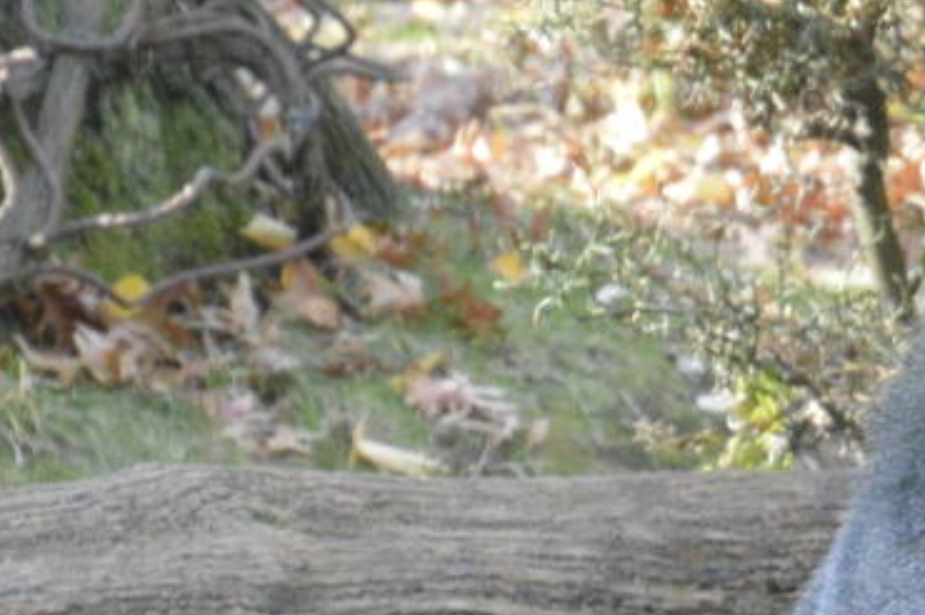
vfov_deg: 3.0
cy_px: 960
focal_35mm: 454
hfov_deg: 4.5
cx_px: 1432
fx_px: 11655
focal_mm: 70
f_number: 5.3
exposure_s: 1/500
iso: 2200
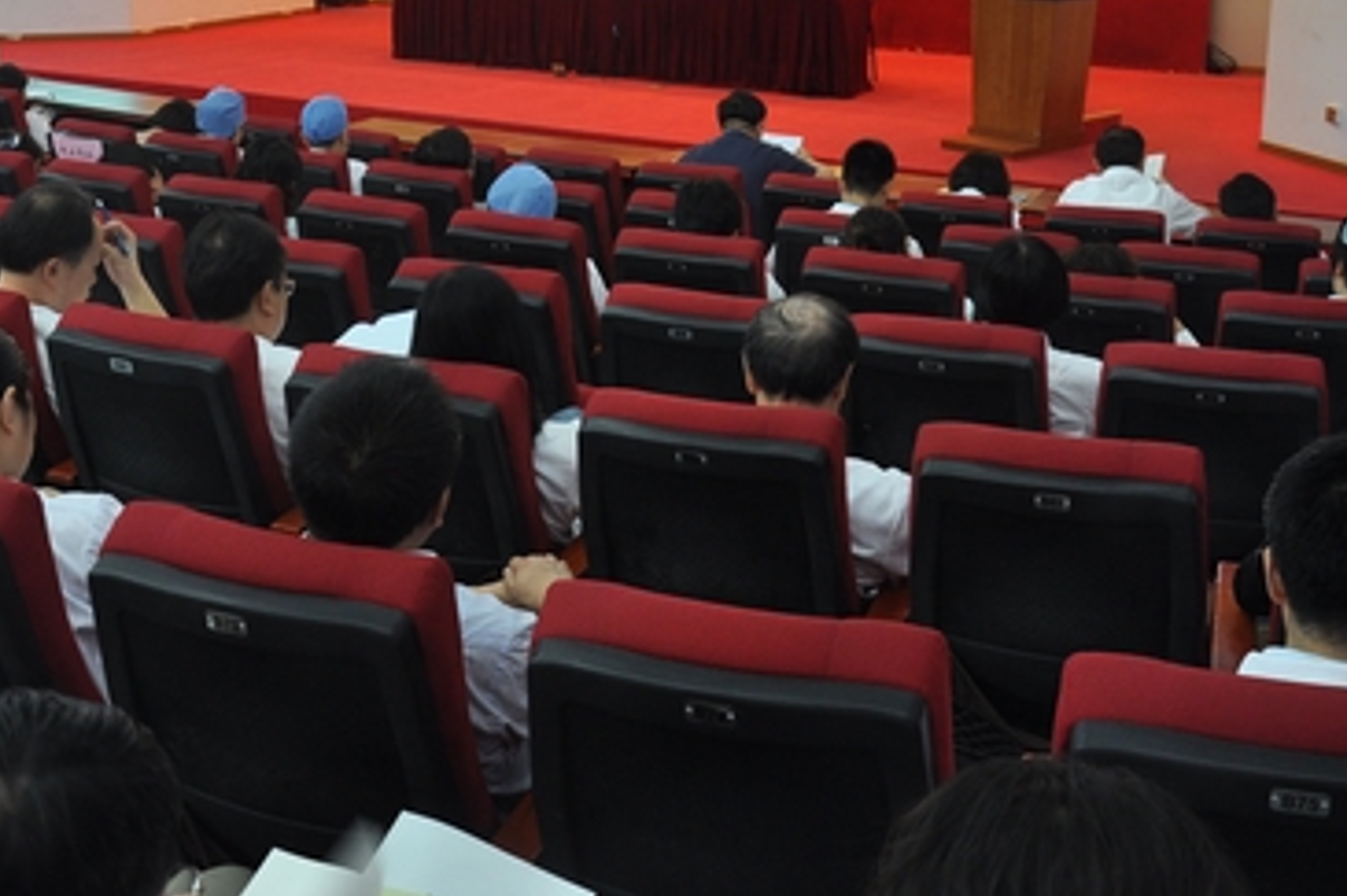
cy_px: 164
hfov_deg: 38.2
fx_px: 1938
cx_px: 561
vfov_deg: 25.5
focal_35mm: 52
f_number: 7.1
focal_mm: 21
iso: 500
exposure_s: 1/13
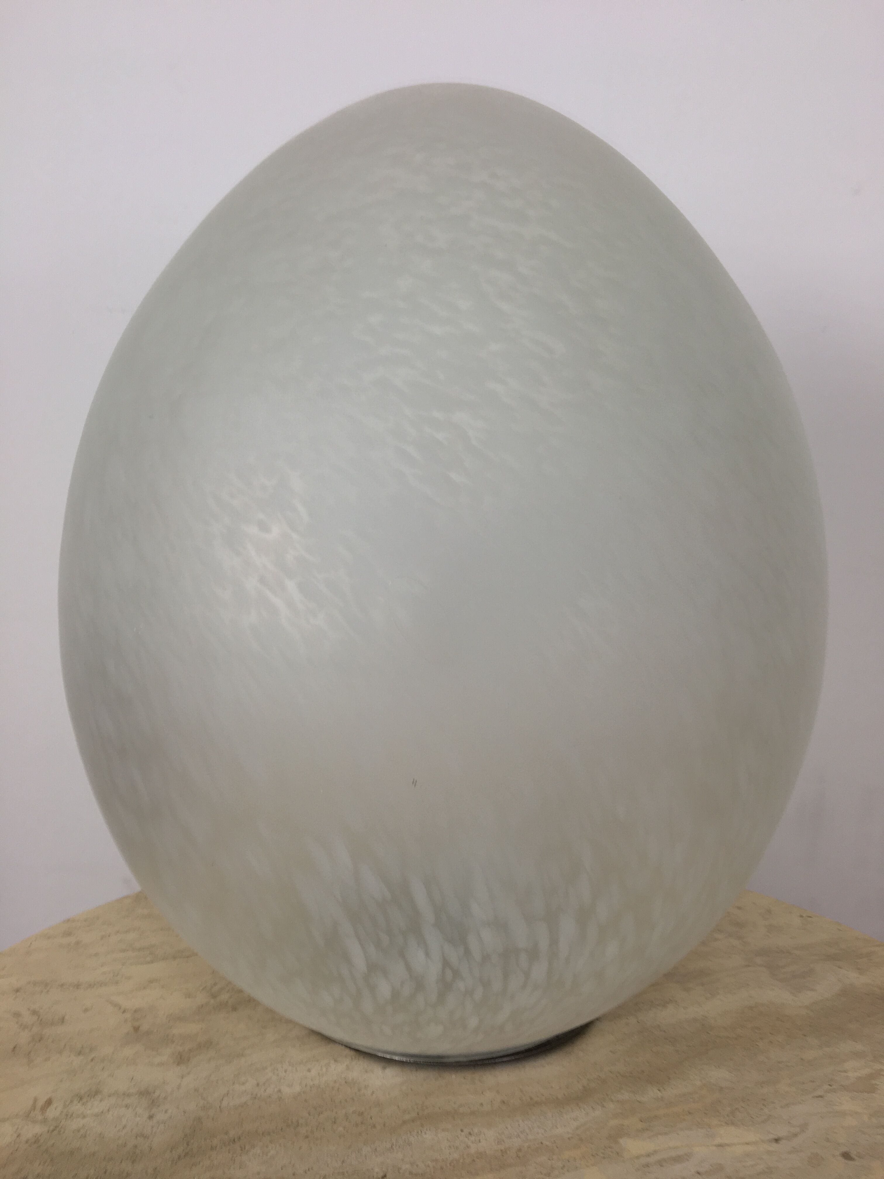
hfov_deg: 48.2
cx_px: 442
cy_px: 590
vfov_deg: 61.7
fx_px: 987
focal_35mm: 29
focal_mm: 4.15
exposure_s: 1/50
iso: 25
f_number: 2.2
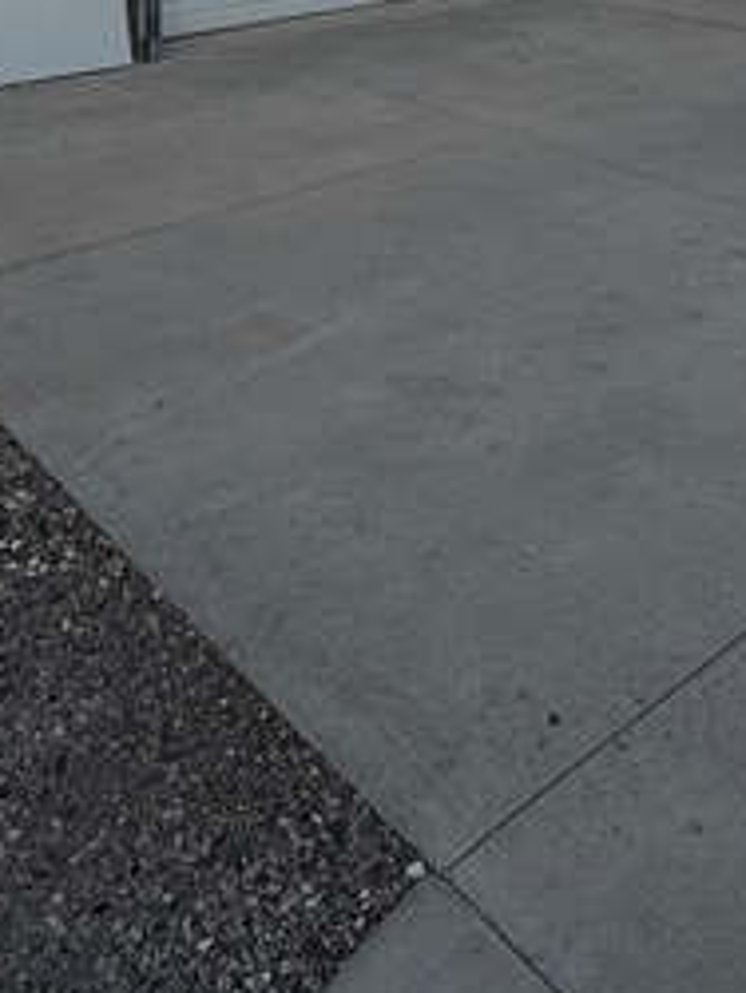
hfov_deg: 33.6
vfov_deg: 31.6
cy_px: -350
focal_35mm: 43
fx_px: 1233
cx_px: 417
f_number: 2.2
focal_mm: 2.22
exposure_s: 1/2028
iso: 50
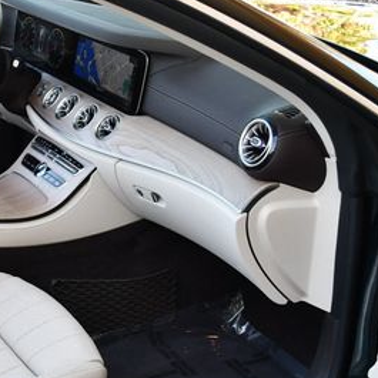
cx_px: -60
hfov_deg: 21.8
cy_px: 241
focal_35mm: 74
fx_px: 914
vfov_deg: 23.3
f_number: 4
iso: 400
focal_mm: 18
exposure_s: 1/250
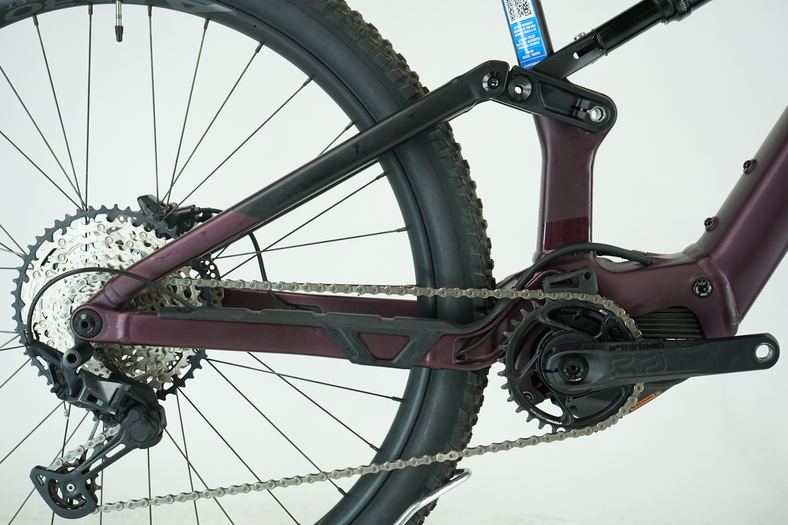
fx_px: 985
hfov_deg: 43.6
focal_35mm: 45
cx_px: 394
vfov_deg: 29.9
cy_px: 262
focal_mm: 45
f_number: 5.6
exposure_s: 1/200
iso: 1600
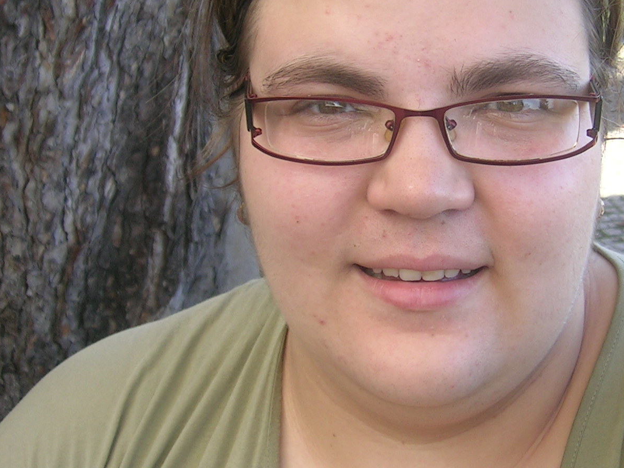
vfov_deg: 21.3
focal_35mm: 69
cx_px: 418
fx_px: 1244
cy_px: 173
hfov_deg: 28.0
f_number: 2.9
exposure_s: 1/113
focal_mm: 6.1
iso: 50
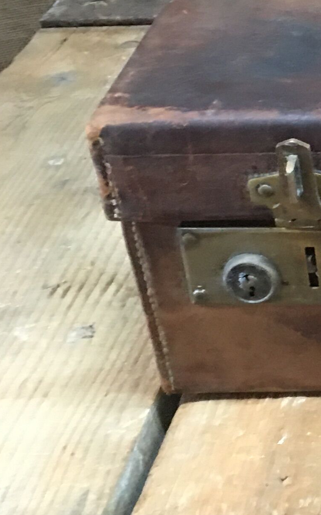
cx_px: 615
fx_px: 1428
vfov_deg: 20.3
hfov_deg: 11.7
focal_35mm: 102
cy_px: 175
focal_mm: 4.15
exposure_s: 1/4
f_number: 2.2
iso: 80
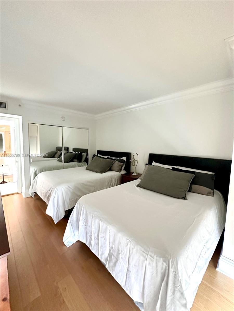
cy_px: 156
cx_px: 117
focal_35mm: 14
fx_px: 126
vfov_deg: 102.1
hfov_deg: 85.7
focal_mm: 2.22
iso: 640
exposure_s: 1/60
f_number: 2.2
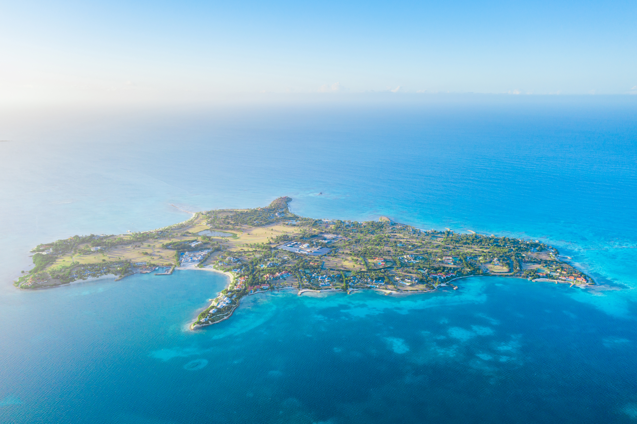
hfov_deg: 65.5
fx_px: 495
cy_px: 212
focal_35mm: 28
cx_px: 318
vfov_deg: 46.4
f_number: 5
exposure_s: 1/240
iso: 100
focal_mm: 10.26
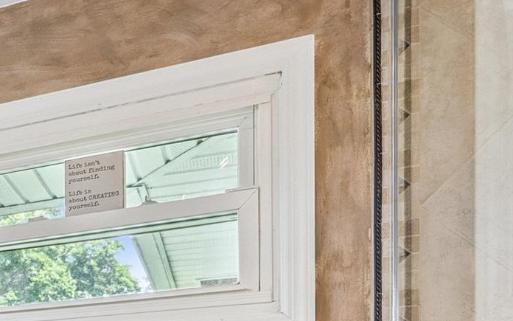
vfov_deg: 22.0
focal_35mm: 48
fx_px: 671
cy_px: 491
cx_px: -79
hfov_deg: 34.7
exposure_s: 1/80
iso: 1250
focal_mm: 16
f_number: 5.6
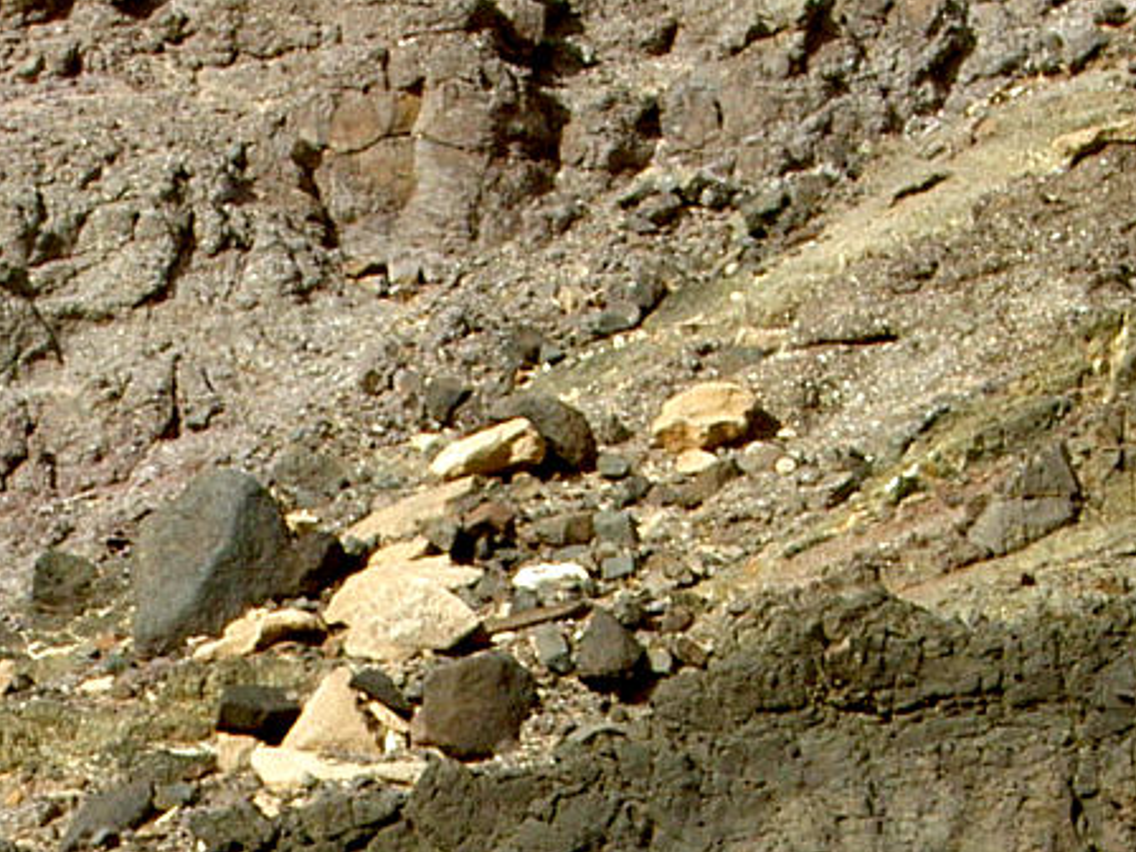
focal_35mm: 268
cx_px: 398
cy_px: 1308
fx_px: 8795
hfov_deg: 7.4
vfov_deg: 5.5
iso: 50
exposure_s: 1/160
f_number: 7.1
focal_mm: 12.4
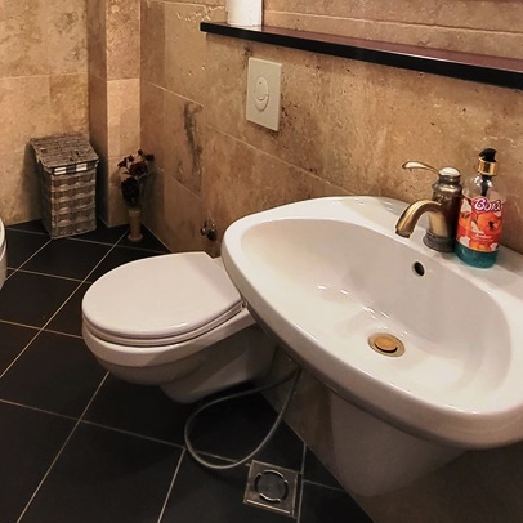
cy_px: 84
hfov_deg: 55.2
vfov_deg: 51.1
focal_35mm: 29
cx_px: 210
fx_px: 496
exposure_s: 1/33
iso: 400
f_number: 2.2
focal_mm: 1.74
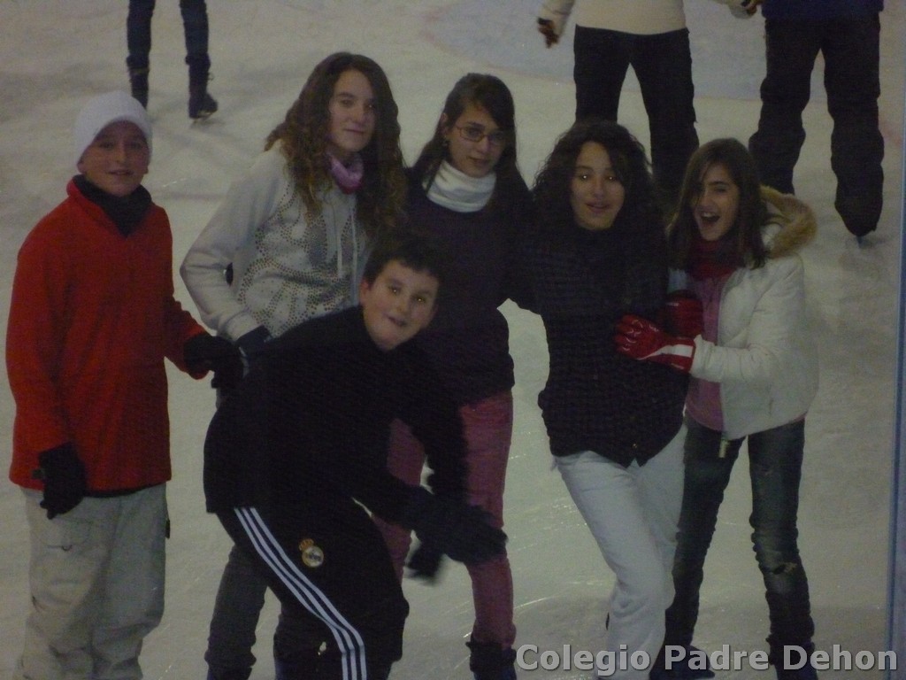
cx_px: 453
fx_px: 3795
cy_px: 340
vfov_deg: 10.2
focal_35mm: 145
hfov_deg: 13.6
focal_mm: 26
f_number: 5.9
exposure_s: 1/60
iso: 1000
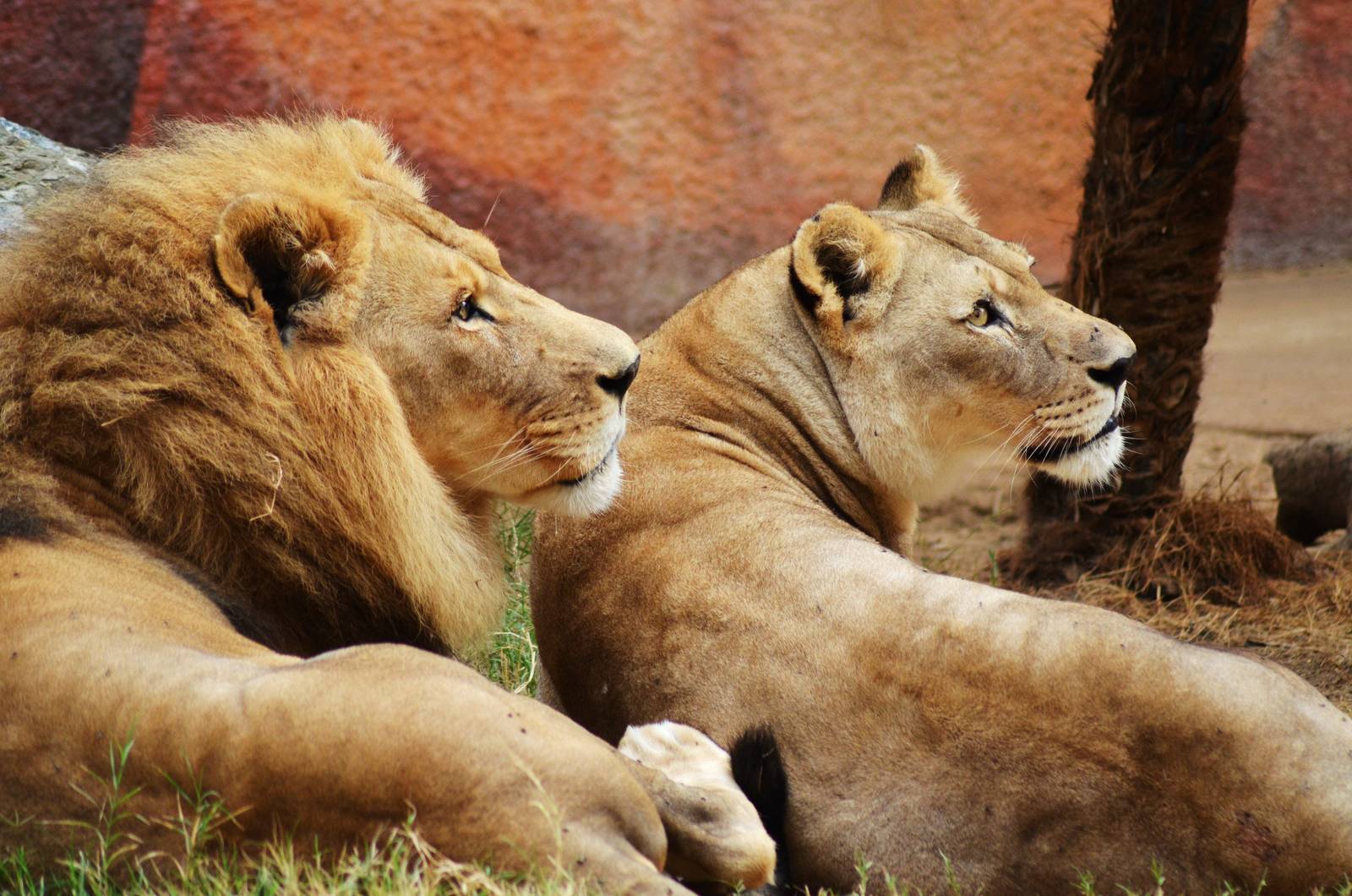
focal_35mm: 315
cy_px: 448
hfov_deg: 6.6
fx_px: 11806
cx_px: 676
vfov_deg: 4.3
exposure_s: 1/1000
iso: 800
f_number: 4.8
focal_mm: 210
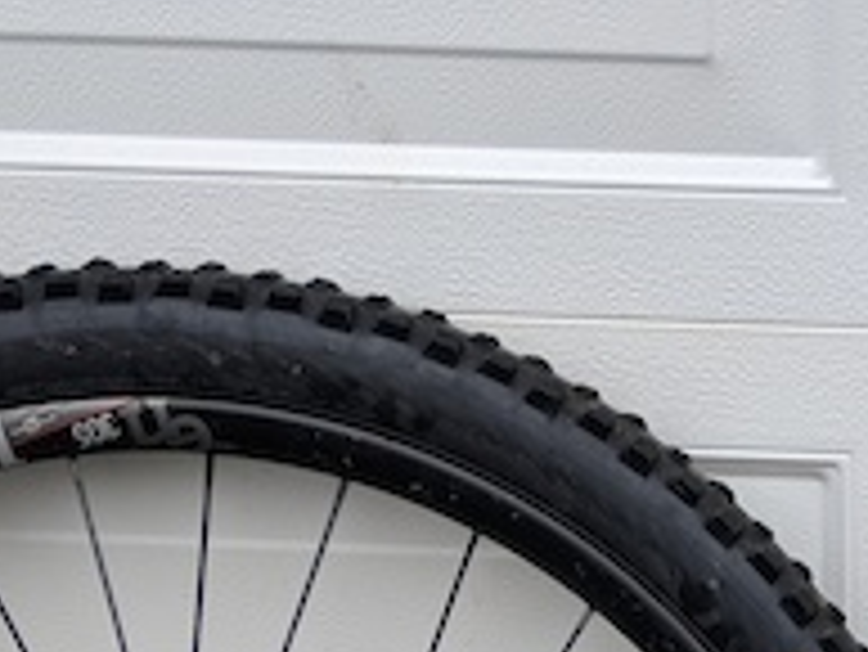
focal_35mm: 112
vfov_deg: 12.3
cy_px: 1124
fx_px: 2810
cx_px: 971
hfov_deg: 17.0
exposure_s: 1/509
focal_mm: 4.44
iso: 53
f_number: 1.8
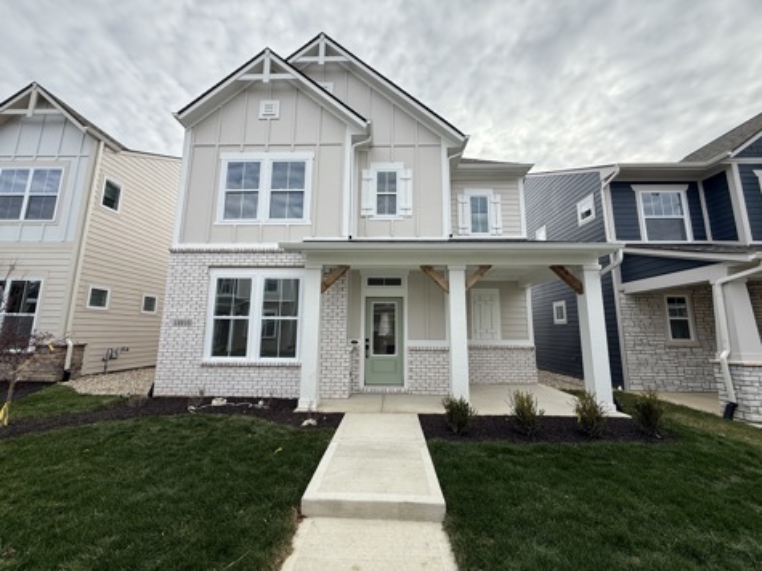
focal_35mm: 14
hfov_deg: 102.1
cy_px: 286
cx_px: 381
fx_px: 308
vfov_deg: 85.6
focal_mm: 2.22
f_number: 2.2
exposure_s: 1/664
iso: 64
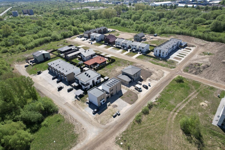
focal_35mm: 22
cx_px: 112
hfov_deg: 78.6
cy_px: 75
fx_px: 138
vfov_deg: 57.2
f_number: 2.8
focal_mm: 8.38
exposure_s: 1/1250
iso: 100
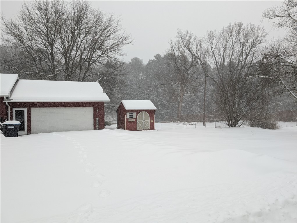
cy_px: 112
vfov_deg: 56.9
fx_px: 206
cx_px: 148
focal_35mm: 24
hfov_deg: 71.5
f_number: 1.68
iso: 54
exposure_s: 1/184
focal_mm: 6.9
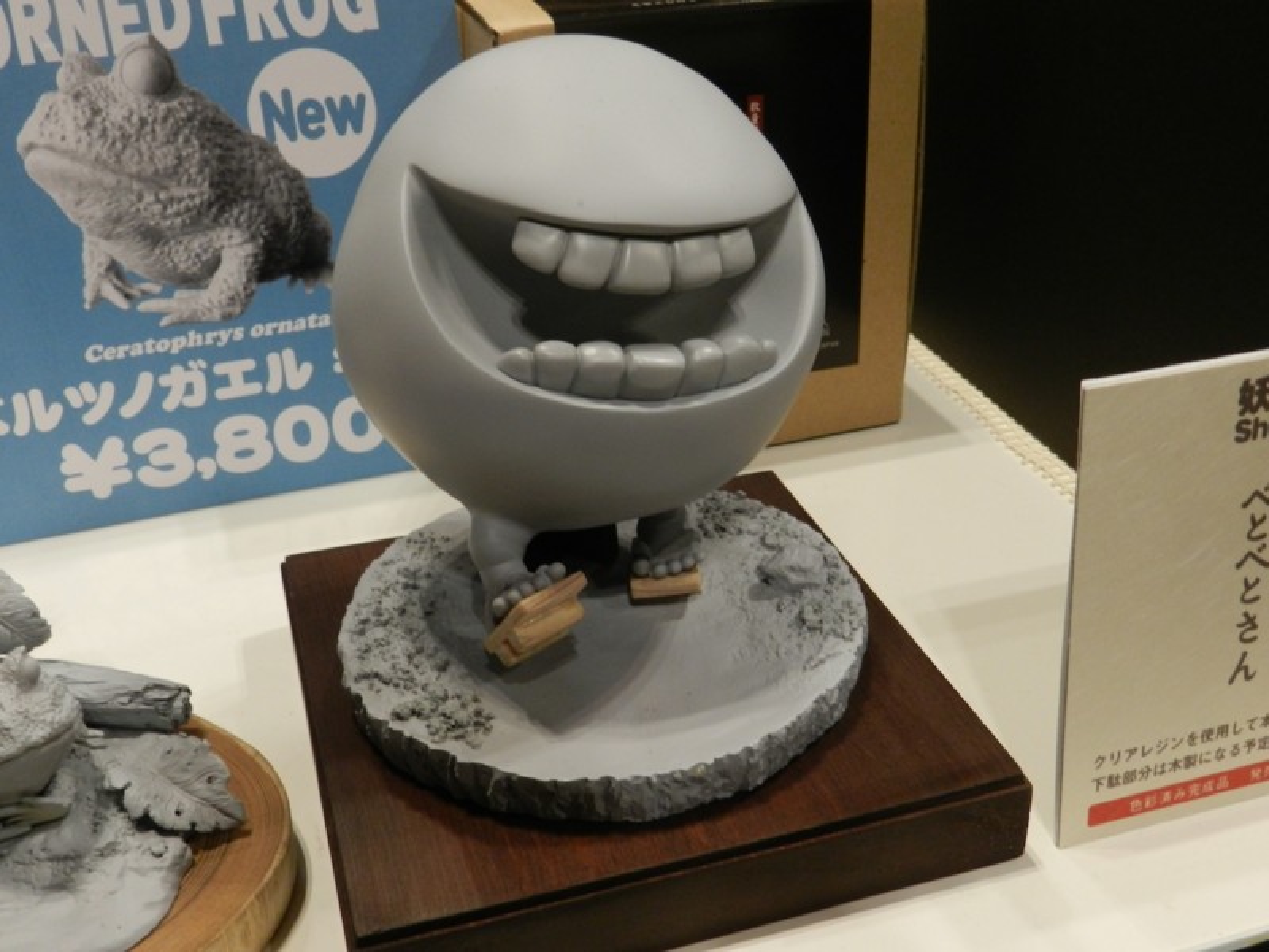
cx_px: 634
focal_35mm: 38
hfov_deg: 49.0
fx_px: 1393
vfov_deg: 37.7
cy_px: 476
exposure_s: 1/25
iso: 400
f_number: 4
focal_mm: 6.7
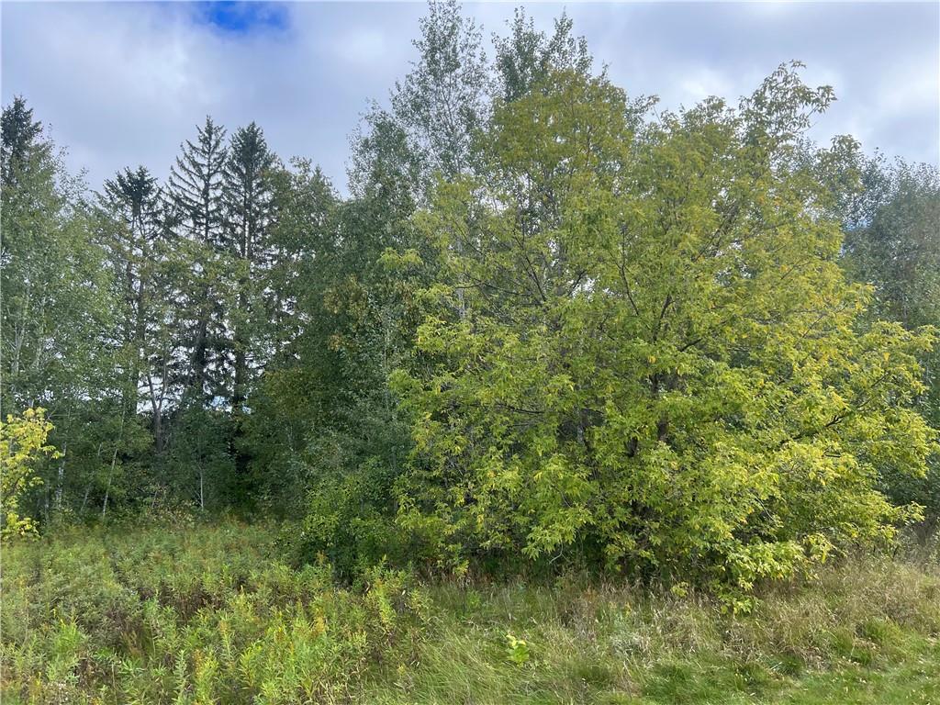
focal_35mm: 26
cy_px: 352
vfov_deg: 53.1
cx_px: 470
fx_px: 706
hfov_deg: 67.3
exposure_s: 1/1079
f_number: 1.5
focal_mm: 5.7
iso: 50
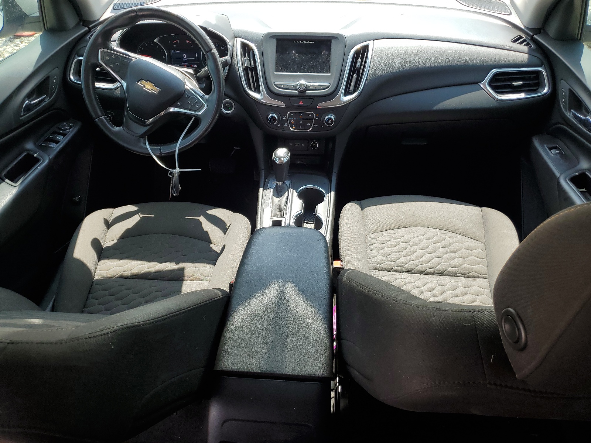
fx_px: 444
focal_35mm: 26
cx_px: 296
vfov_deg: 53.1
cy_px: 222
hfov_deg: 67.3
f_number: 1.5
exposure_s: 1/556
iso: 50
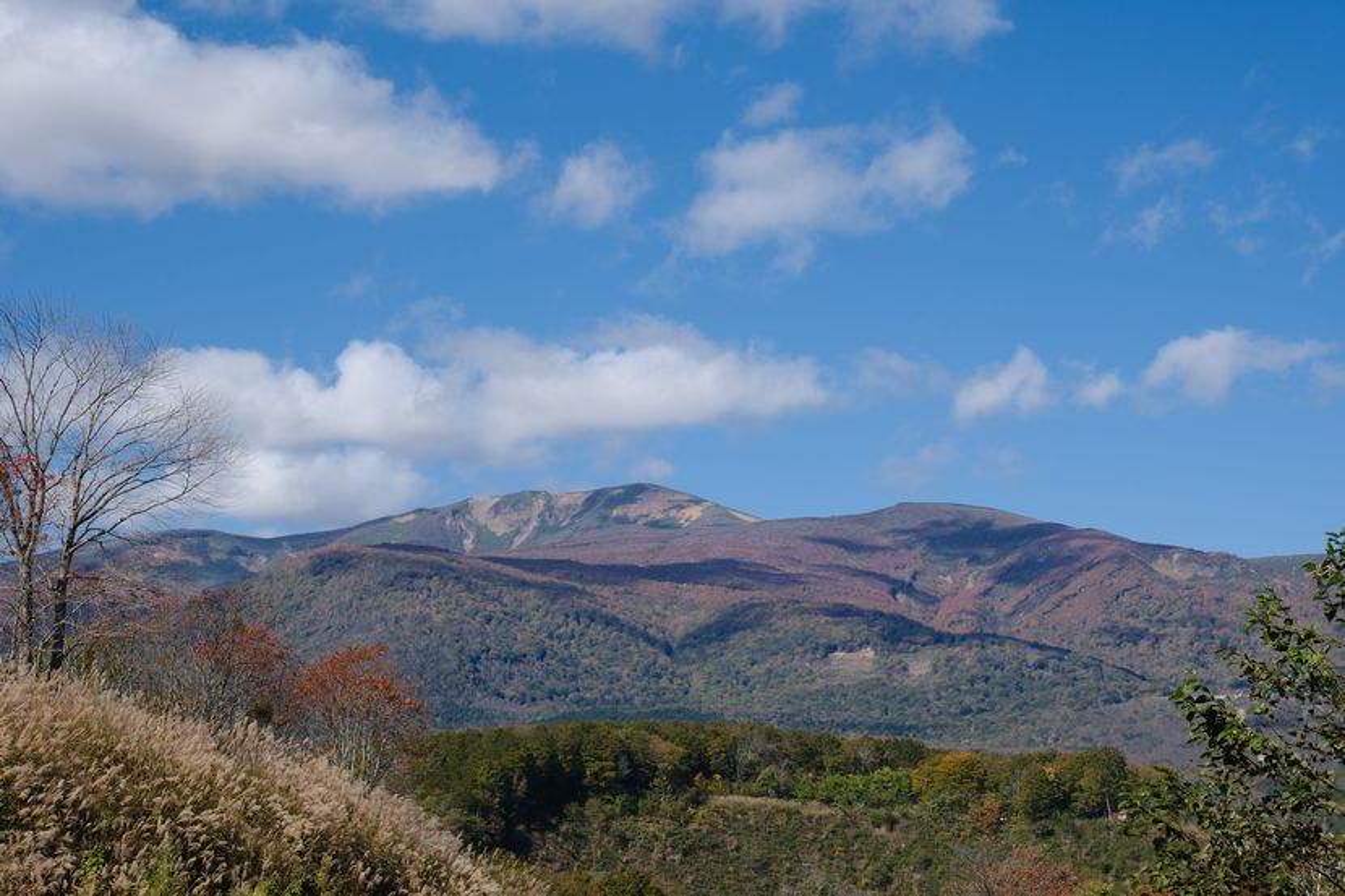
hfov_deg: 24.5
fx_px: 3100
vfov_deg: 16.4
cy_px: 448
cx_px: 672
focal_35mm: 83
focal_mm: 55
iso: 125
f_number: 11
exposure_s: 1/125
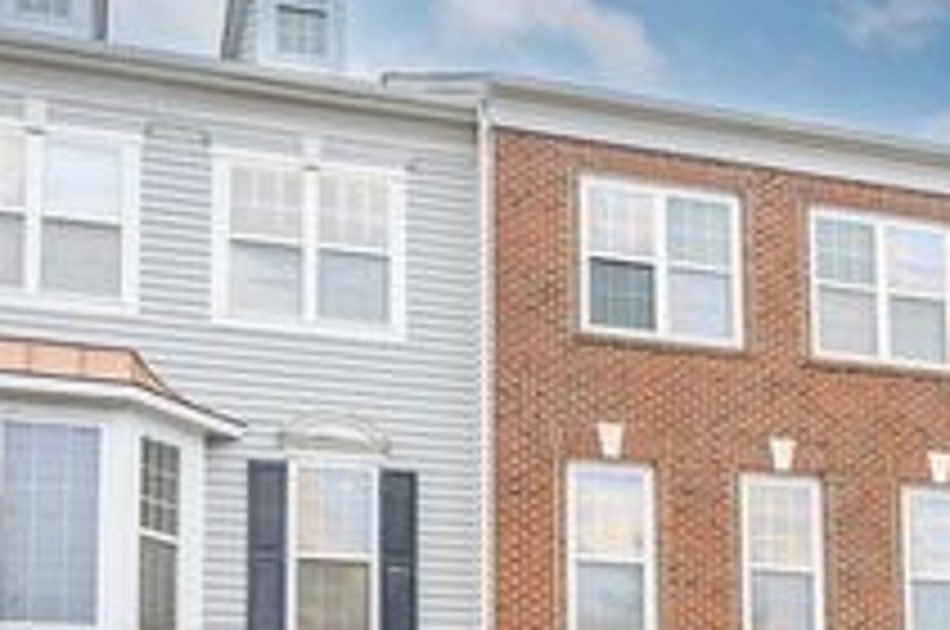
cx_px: 689
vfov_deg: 21.9
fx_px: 1533
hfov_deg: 33.9
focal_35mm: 58
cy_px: 704
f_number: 7.1
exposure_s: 1/1250
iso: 1000
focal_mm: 24.5
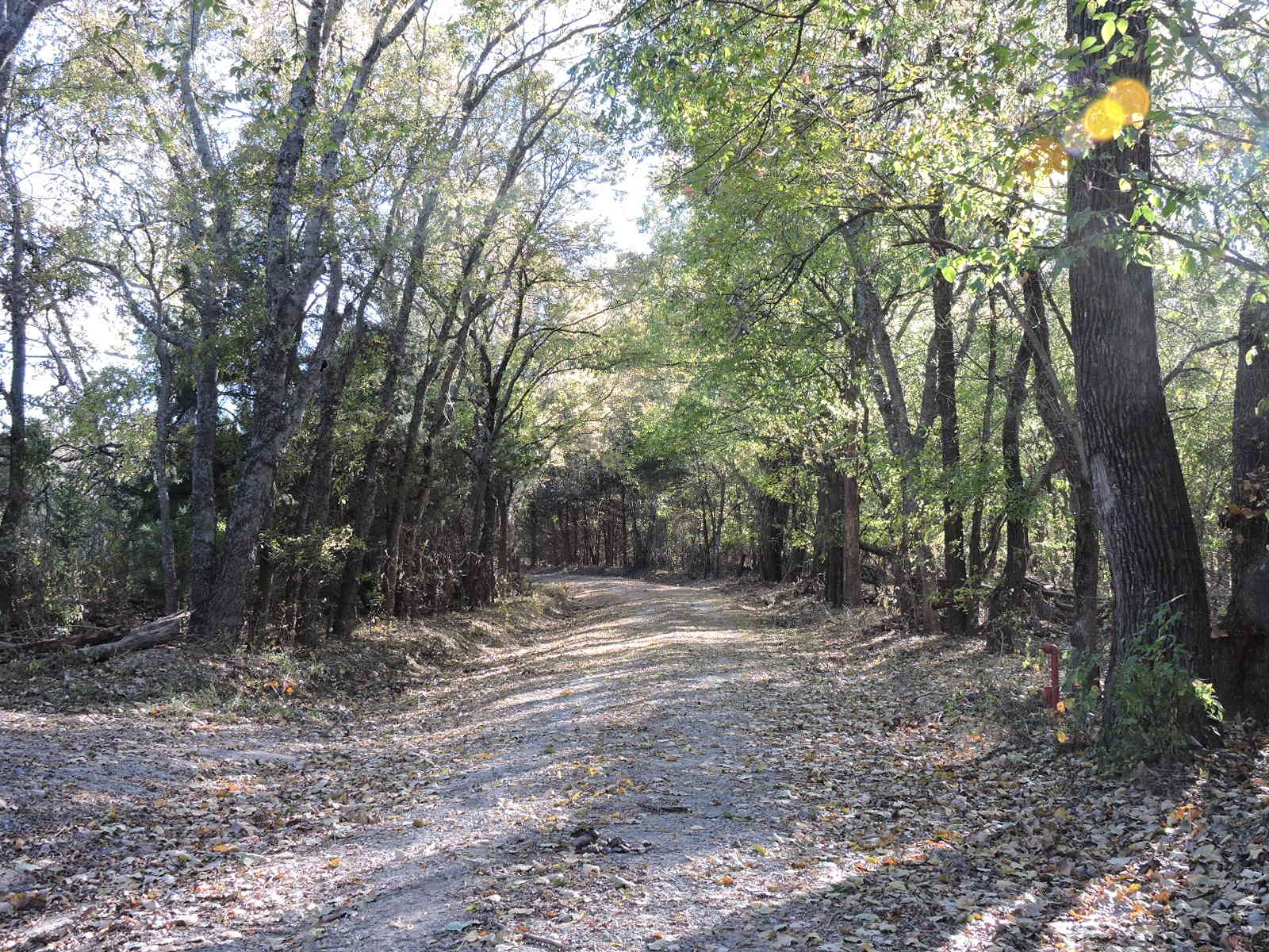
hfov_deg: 46.8
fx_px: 1466
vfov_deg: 36.0
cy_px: 476
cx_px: 634
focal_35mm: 40
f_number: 3.8
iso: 100
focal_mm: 7.2
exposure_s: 1/60
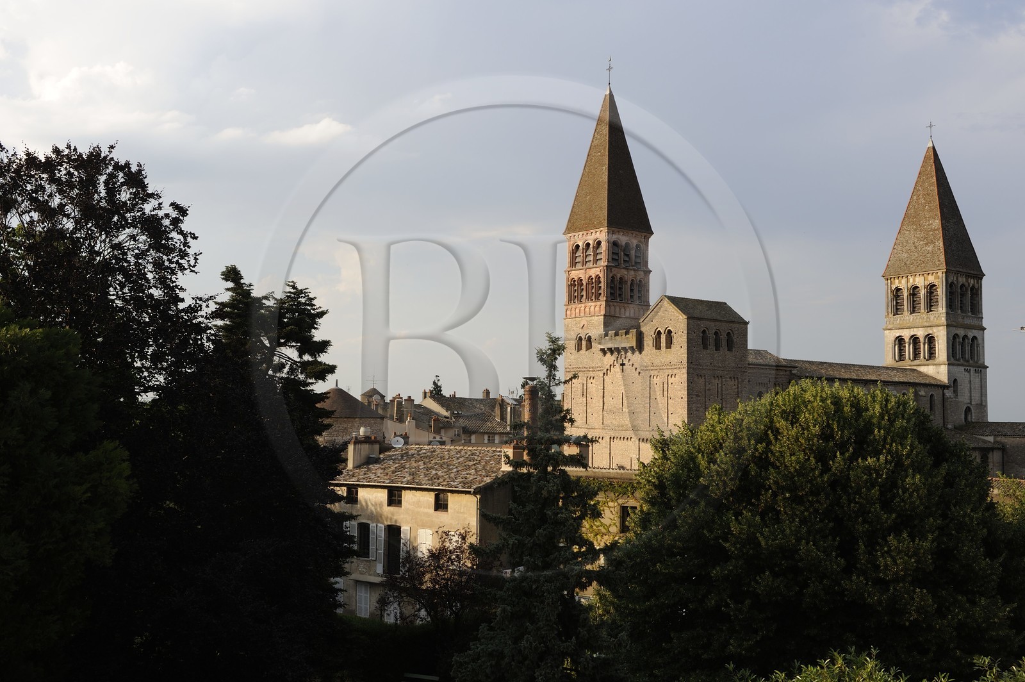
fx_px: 1081
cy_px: 341
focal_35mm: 38
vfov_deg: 35.0
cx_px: 512
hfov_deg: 50.7
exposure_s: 1/160
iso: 200
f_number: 11
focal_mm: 38
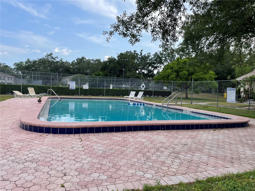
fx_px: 192
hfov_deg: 67.3
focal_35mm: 26
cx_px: 128
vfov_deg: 53.1
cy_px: 96
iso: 32
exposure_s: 1/2212
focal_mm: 4.2
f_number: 1.6
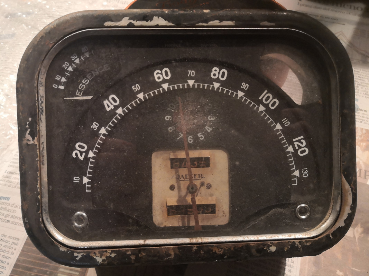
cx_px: 184
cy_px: 138
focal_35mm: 27
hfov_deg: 65.3
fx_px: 288
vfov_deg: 51.3
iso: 320
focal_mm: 3.95
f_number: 1.6
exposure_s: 1/25
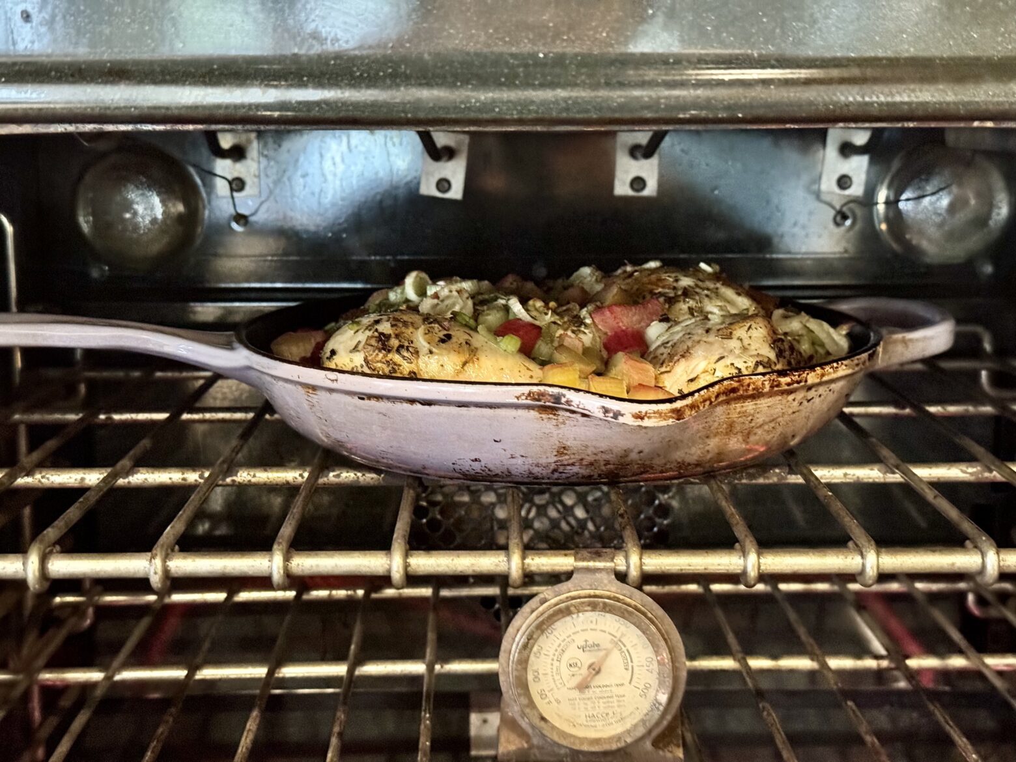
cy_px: 381
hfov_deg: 39.7
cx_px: 508
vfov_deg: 30.3
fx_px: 1409
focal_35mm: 48
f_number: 1.78
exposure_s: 1/24
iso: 800
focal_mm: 6.76
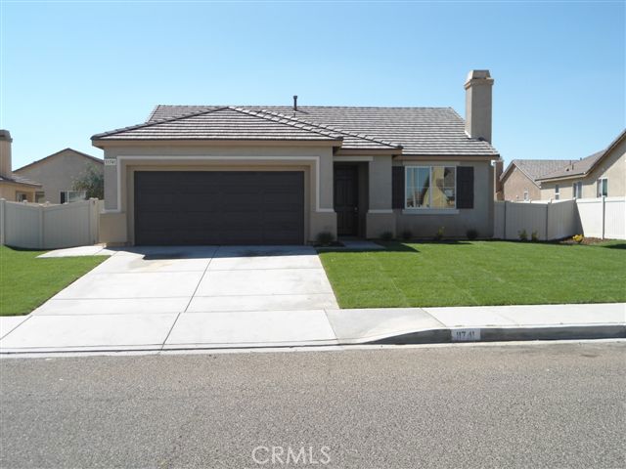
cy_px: 234
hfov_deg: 50.1
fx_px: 669
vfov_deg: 38.7
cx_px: 313
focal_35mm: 37
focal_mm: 6.7
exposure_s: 1/1000
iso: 80
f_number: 3.2
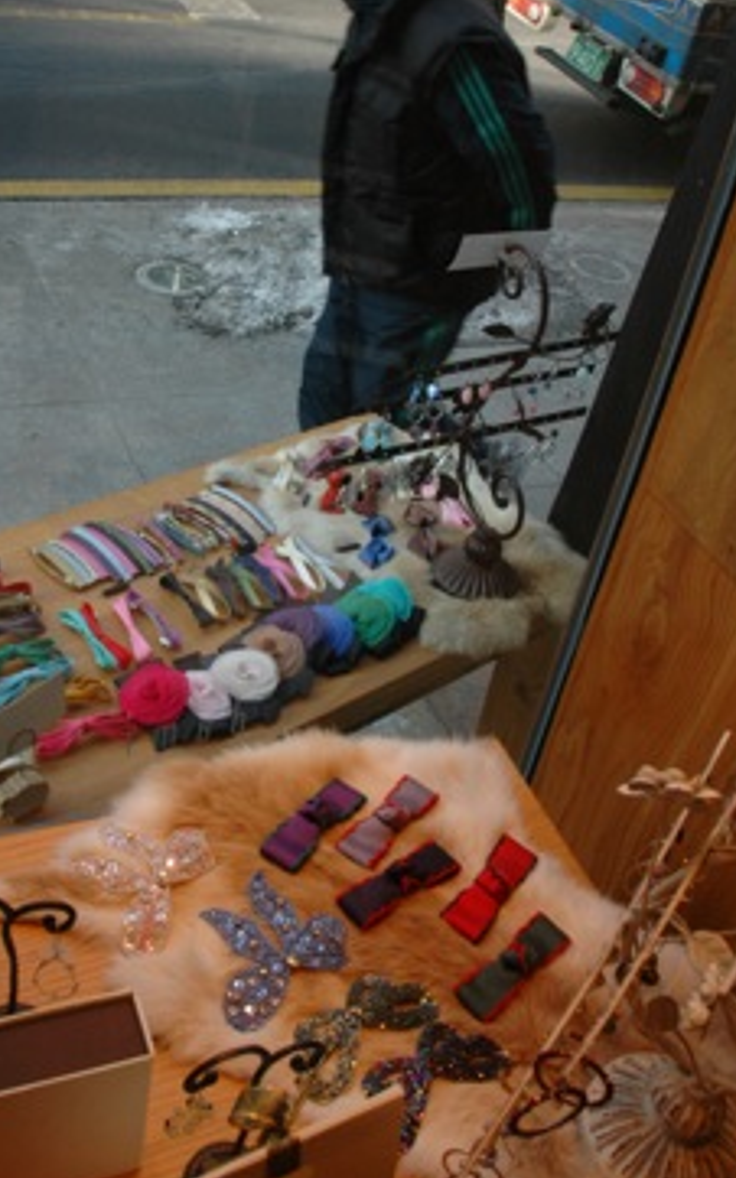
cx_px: 296
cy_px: 495
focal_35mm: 38
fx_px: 1221
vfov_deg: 51.3
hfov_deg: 33.5
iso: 200
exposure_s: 1/80
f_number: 9
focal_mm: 18
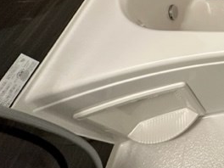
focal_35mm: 34
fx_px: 220
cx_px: 264
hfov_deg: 39.9
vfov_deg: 35.7
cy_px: -16
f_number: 2.2
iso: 500
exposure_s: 1/60
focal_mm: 2.22
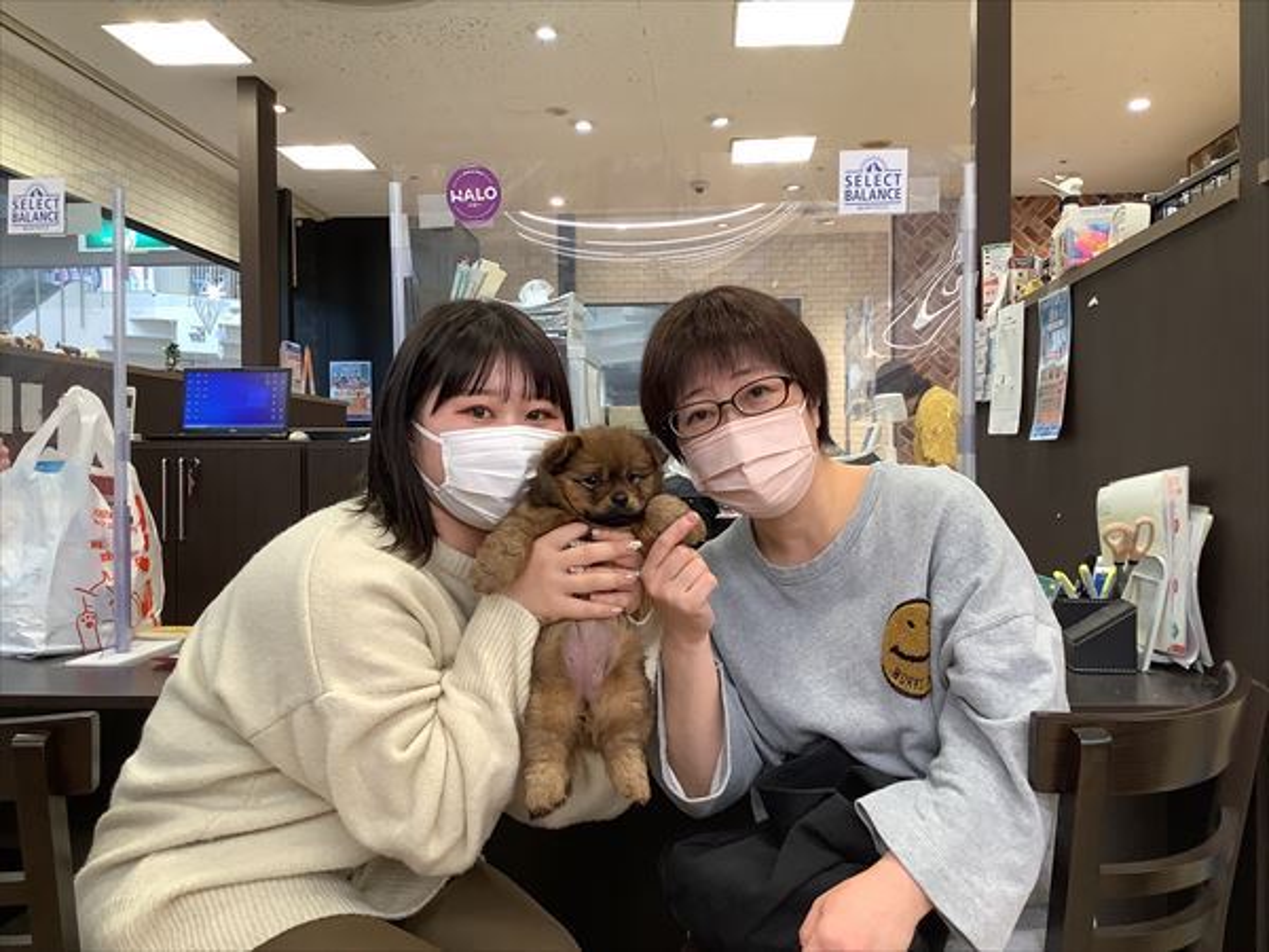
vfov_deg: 45.4
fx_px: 1136
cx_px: 634
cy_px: 476
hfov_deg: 58.4
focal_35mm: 31
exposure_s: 1/60
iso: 80
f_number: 2.4
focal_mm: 3.3
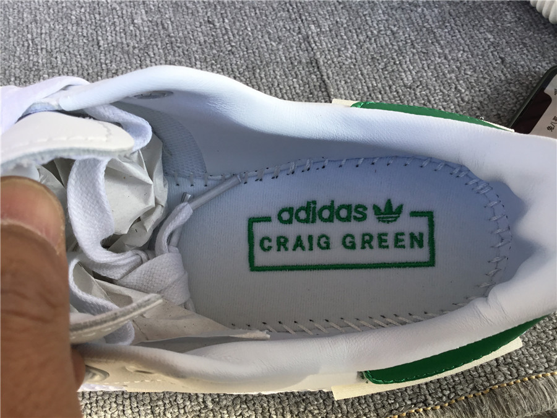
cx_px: 278
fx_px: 499
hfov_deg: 58.4
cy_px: 209
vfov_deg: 45.4
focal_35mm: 31
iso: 25
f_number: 2.4
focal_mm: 3.3
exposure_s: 1/208
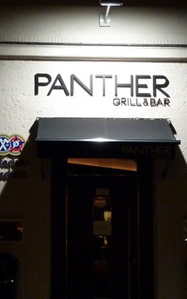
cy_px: 169
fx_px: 579
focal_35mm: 71
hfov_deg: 18.3
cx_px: 92
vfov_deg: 28.9
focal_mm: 4.4
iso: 400
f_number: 3.3
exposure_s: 1/25
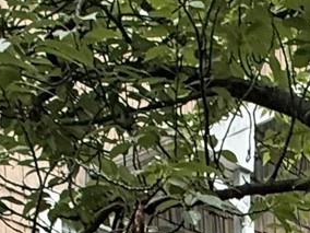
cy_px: 709
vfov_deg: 10.3
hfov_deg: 17.4
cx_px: 472
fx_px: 904
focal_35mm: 101
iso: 320
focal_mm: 2.22
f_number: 2.2
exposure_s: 1/90
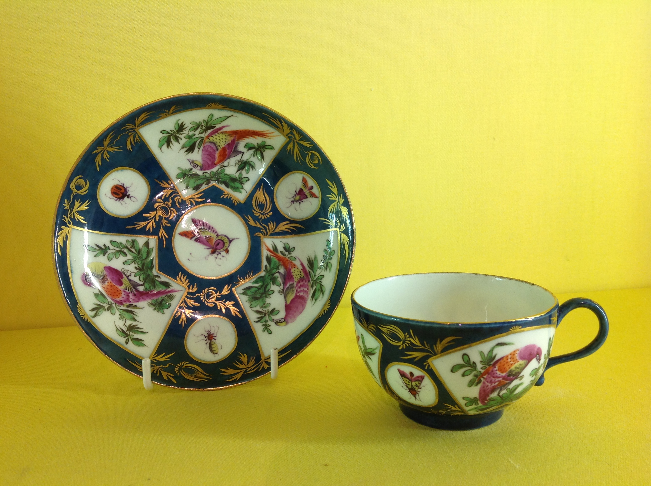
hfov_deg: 52.7
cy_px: 243
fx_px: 657
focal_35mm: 35
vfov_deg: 40.6
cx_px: 326
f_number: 2.4
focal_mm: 4.28
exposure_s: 1/30
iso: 50
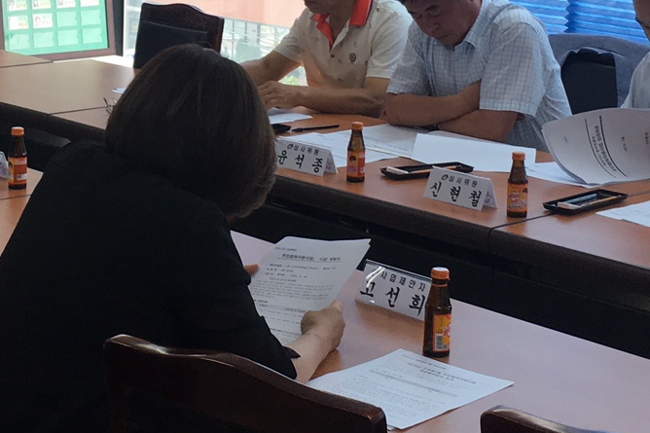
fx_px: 1643
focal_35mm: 91
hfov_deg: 22.1
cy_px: 72
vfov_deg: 14.9
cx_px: 131
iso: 40
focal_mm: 4.15
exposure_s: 1/120
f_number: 2.2
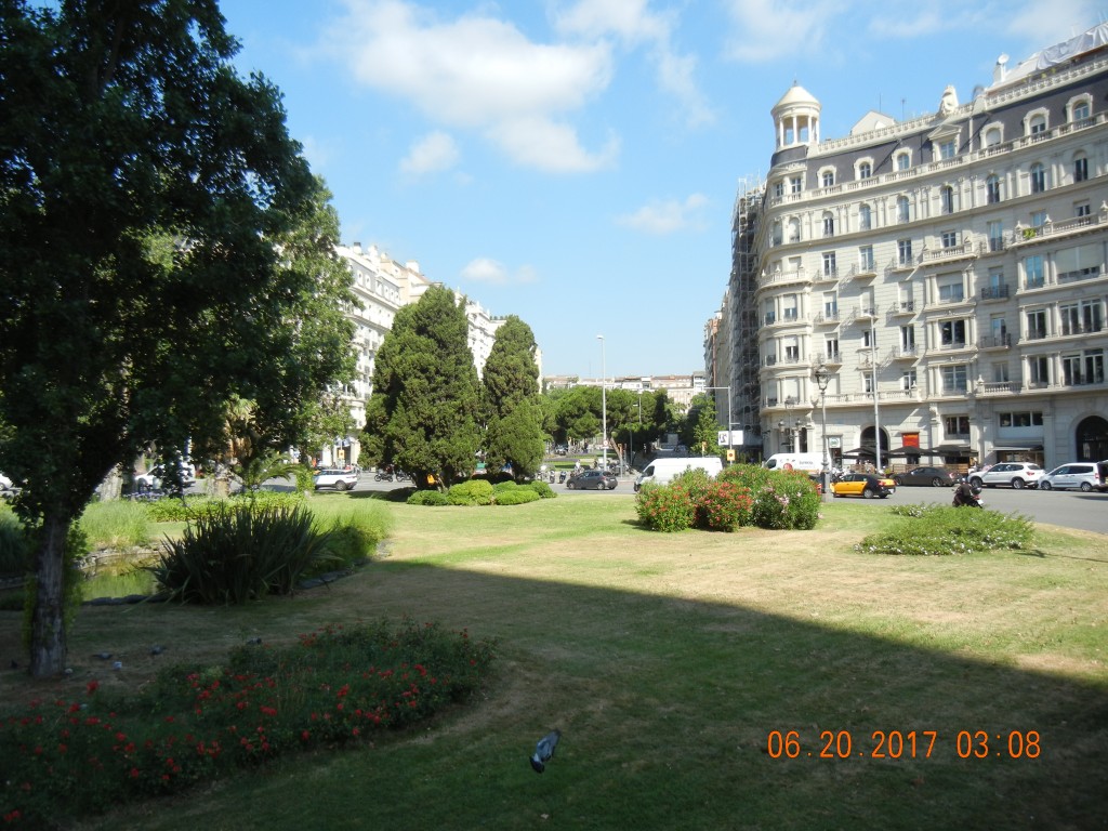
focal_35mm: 30
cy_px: 416
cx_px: 554
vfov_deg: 46.8
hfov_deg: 60.0
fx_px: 960
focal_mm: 5.4
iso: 160
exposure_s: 1/835
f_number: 3.5
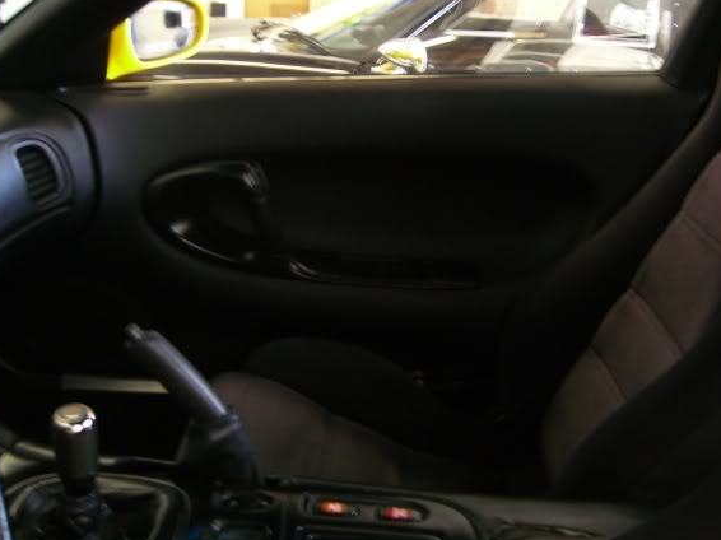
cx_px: 392
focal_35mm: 43
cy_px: 241
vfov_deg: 33.5
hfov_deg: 43.8
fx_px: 895
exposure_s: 1/8
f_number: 2.8
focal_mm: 7.9
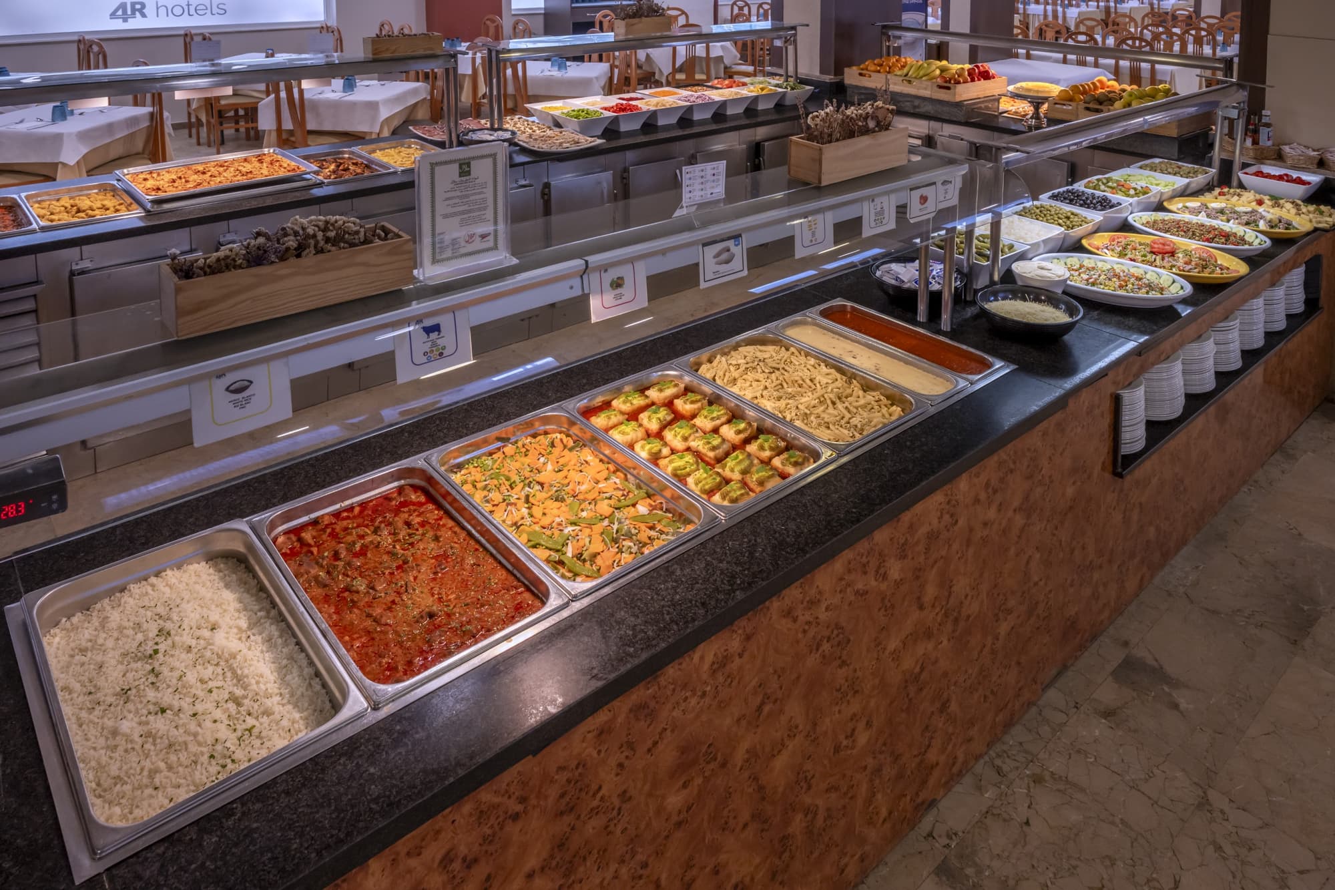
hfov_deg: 73.7
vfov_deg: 53.1
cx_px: 668
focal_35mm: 24
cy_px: 445
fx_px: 890
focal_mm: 24
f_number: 9
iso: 800
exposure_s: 1/13
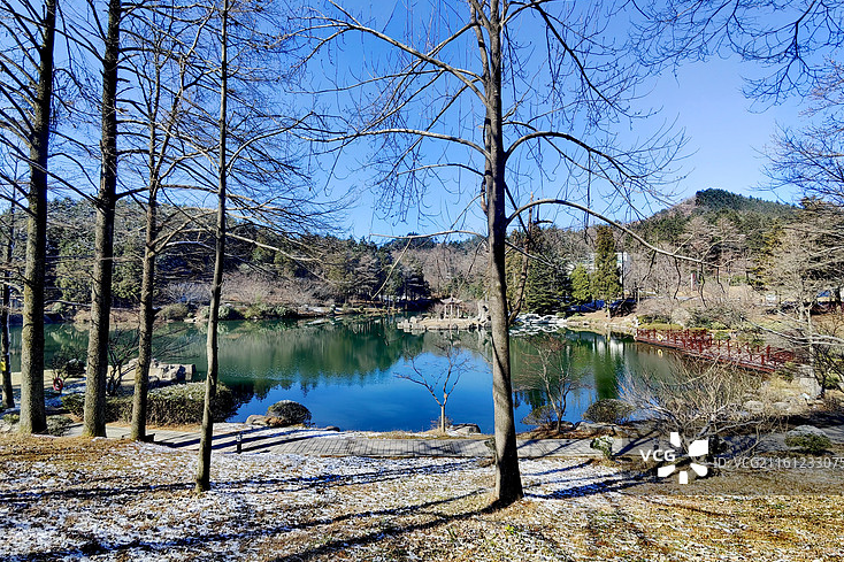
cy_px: 277
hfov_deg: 93.3
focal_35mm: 17
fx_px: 398
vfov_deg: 70.4
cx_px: 419
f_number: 2.2
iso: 50
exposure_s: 1/699
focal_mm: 2.35
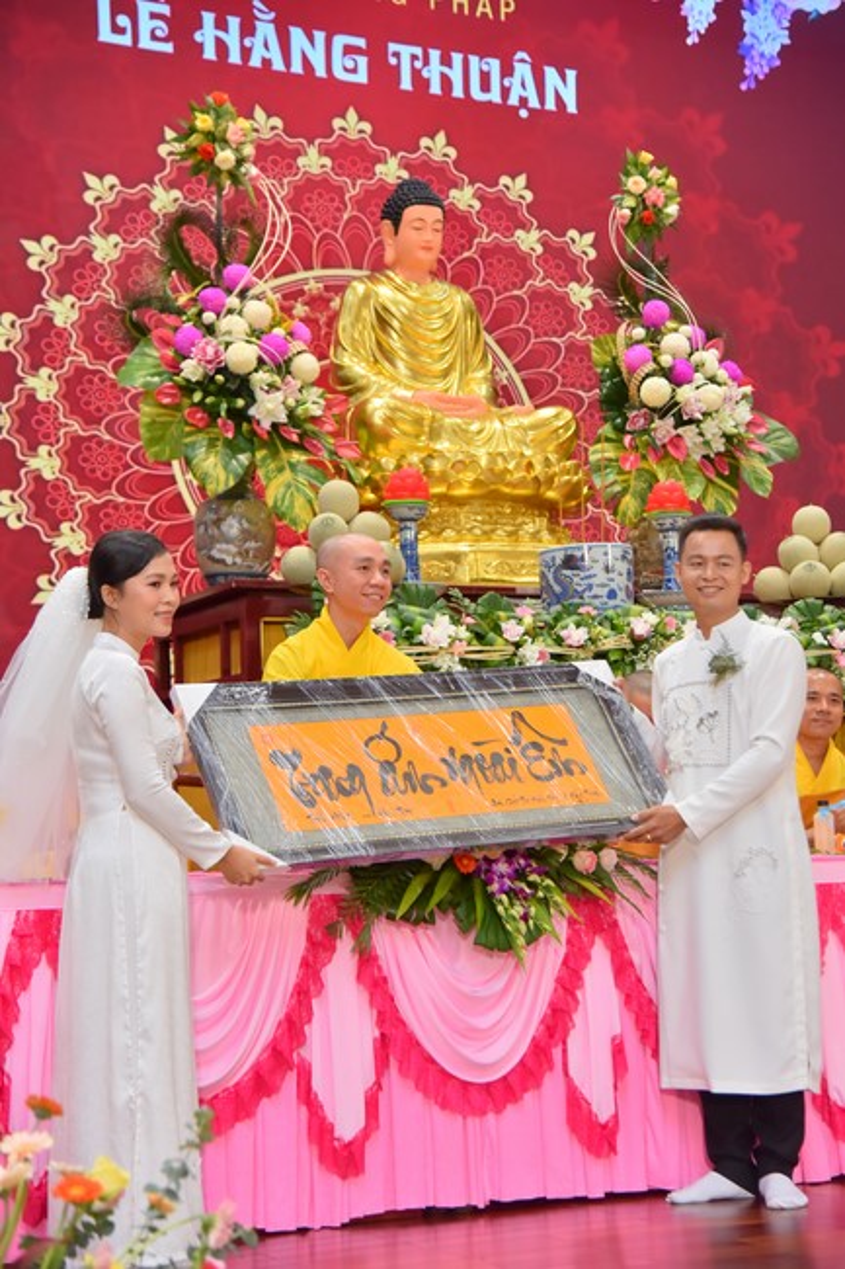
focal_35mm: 66
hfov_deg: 20.6
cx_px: 422
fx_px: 2325
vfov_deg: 30.5
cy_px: 634
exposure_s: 1/200
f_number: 5
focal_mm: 66
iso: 1250
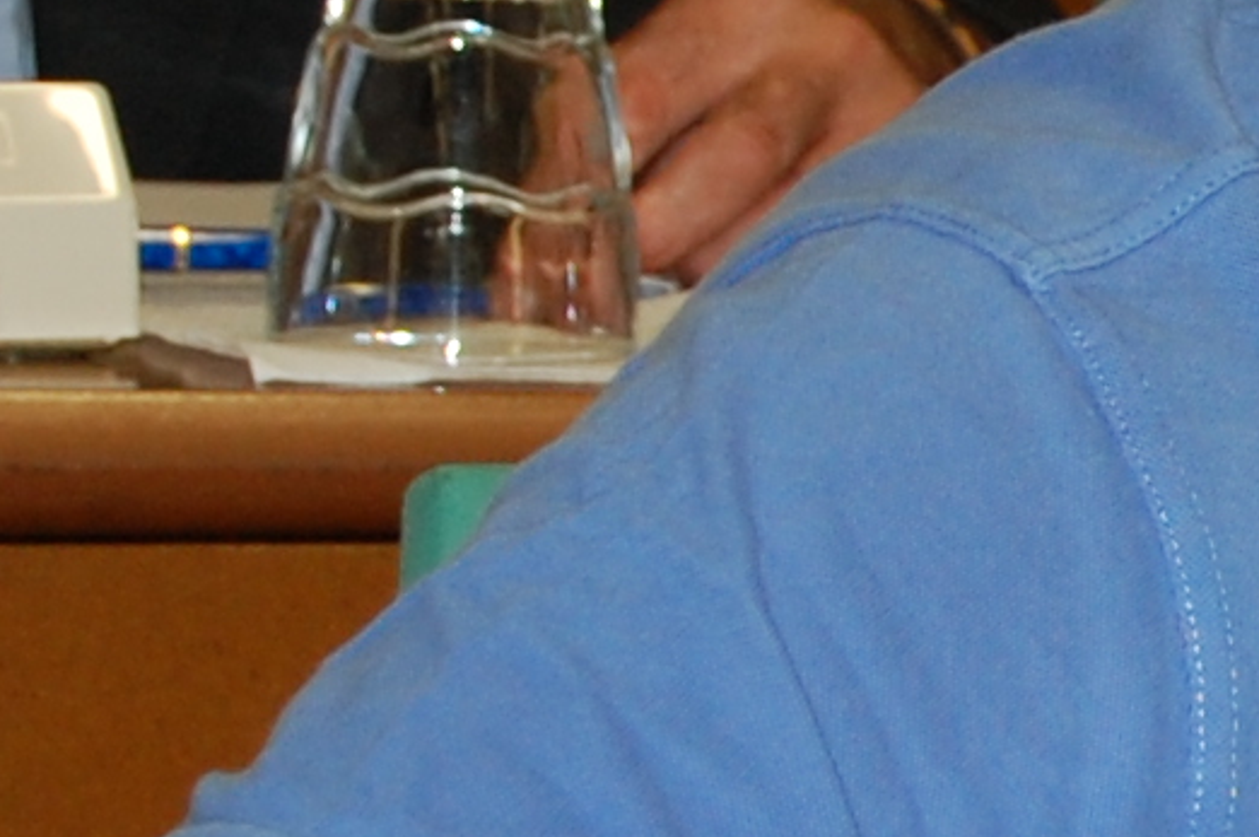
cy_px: 564
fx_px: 15093
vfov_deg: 3.2
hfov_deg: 4.7
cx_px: 2614
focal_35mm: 432
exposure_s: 1/60
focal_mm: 50
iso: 400
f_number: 5.6
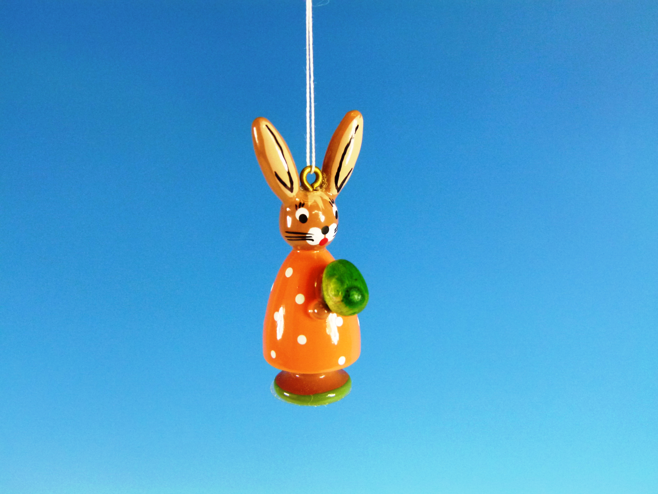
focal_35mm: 36
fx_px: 684
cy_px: 247
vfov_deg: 39.7
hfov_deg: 51.4
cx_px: 329
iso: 400
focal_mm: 6.5
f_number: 3.6
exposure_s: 1/400
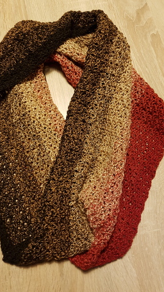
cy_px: 143
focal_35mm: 29
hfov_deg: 40.0
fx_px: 224
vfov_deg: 66.1
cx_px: 63
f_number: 1.7
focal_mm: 4.2
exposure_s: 1/13
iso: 200
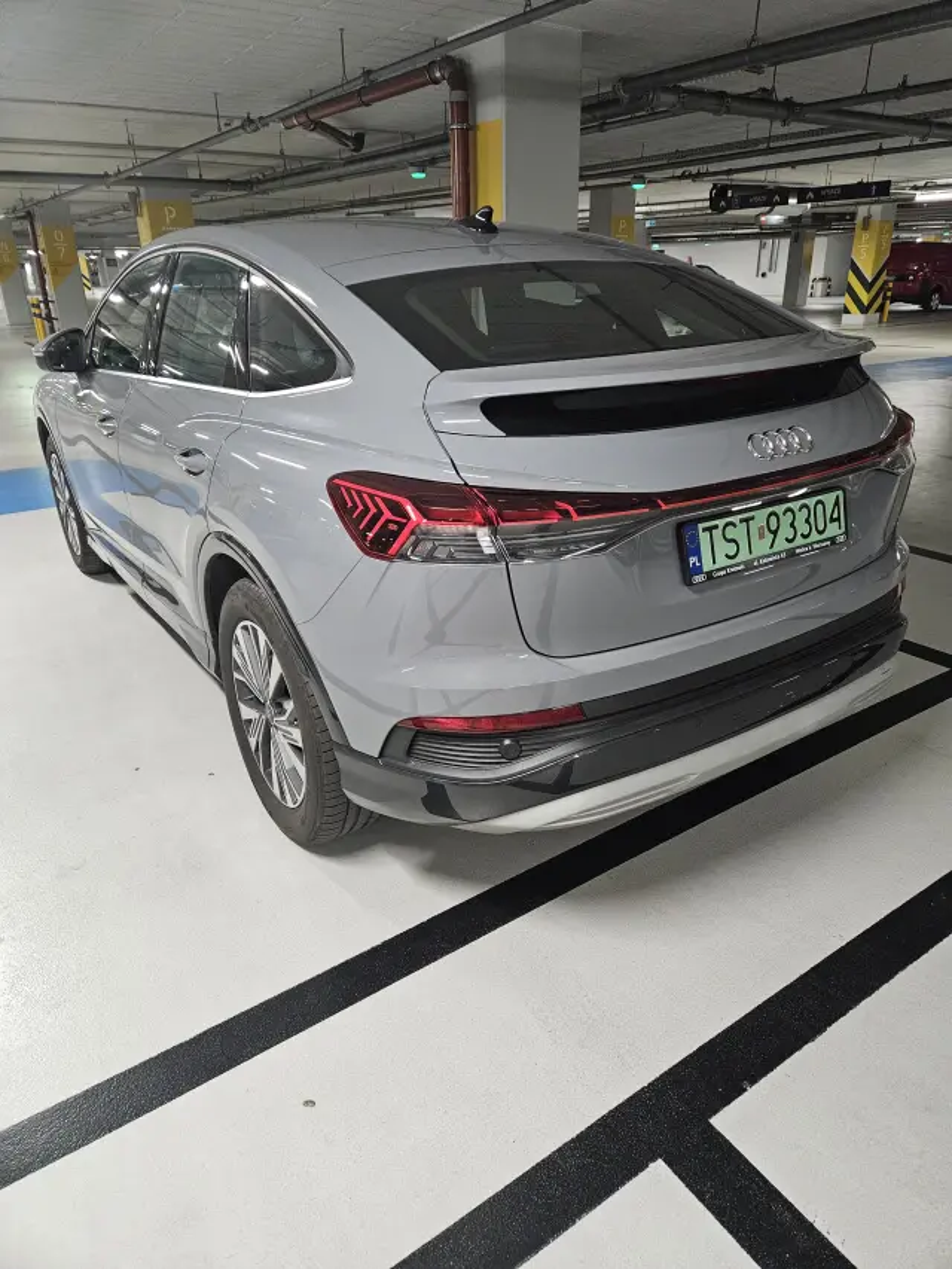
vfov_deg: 73.9
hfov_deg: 58.9
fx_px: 843
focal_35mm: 23
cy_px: 634
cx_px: 476
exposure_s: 1/100
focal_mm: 5.4
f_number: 1.8
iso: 640
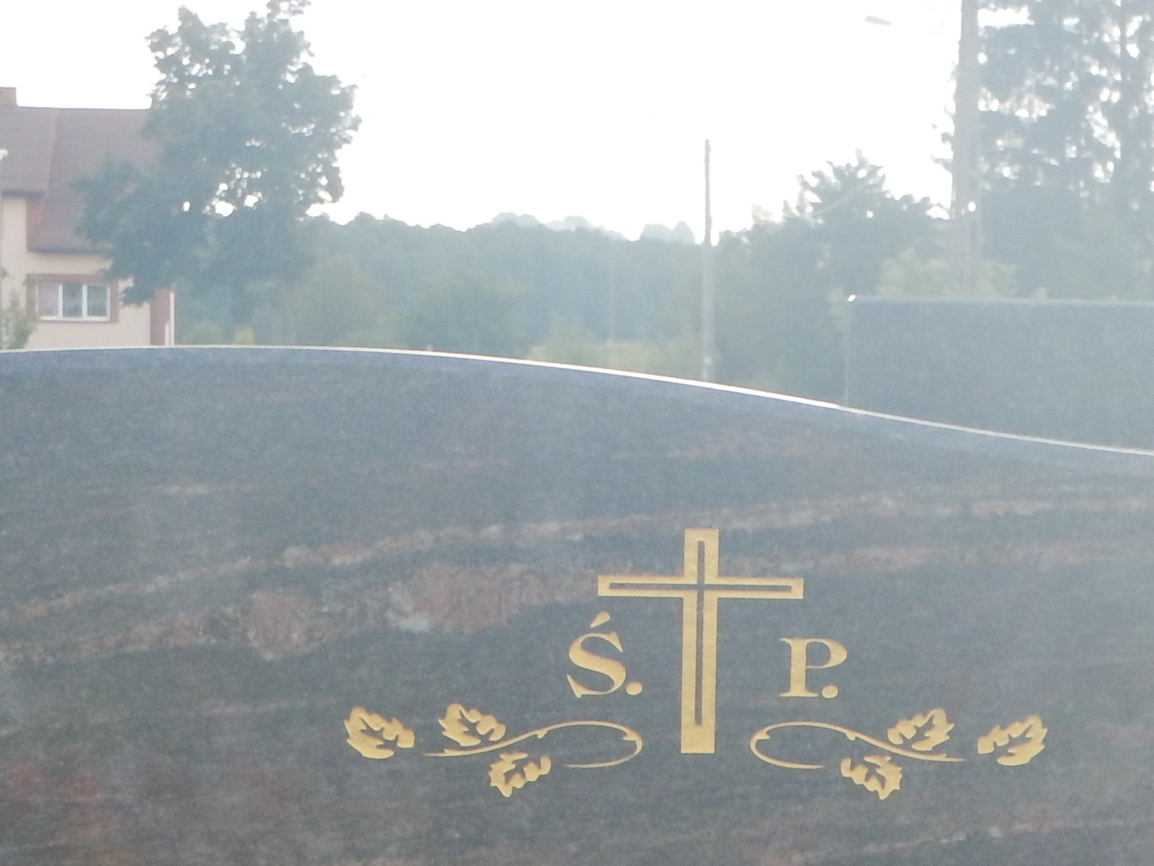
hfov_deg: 14.3
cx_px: 708
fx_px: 4601
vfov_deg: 10.5
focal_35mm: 138
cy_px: 1142
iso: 125
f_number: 4.3
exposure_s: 1/250
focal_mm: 7.8
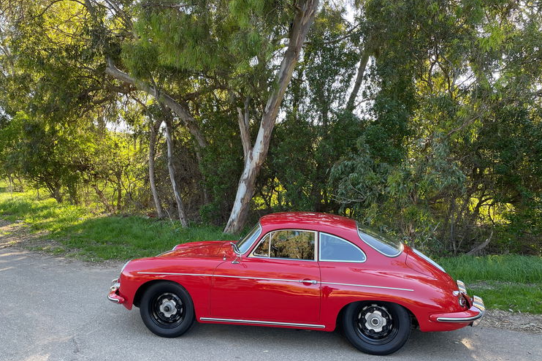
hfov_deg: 65.5
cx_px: 264
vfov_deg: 46.3
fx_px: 421
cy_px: 198
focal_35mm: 28
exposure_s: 1/146
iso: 32
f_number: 1.6
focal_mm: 4.2
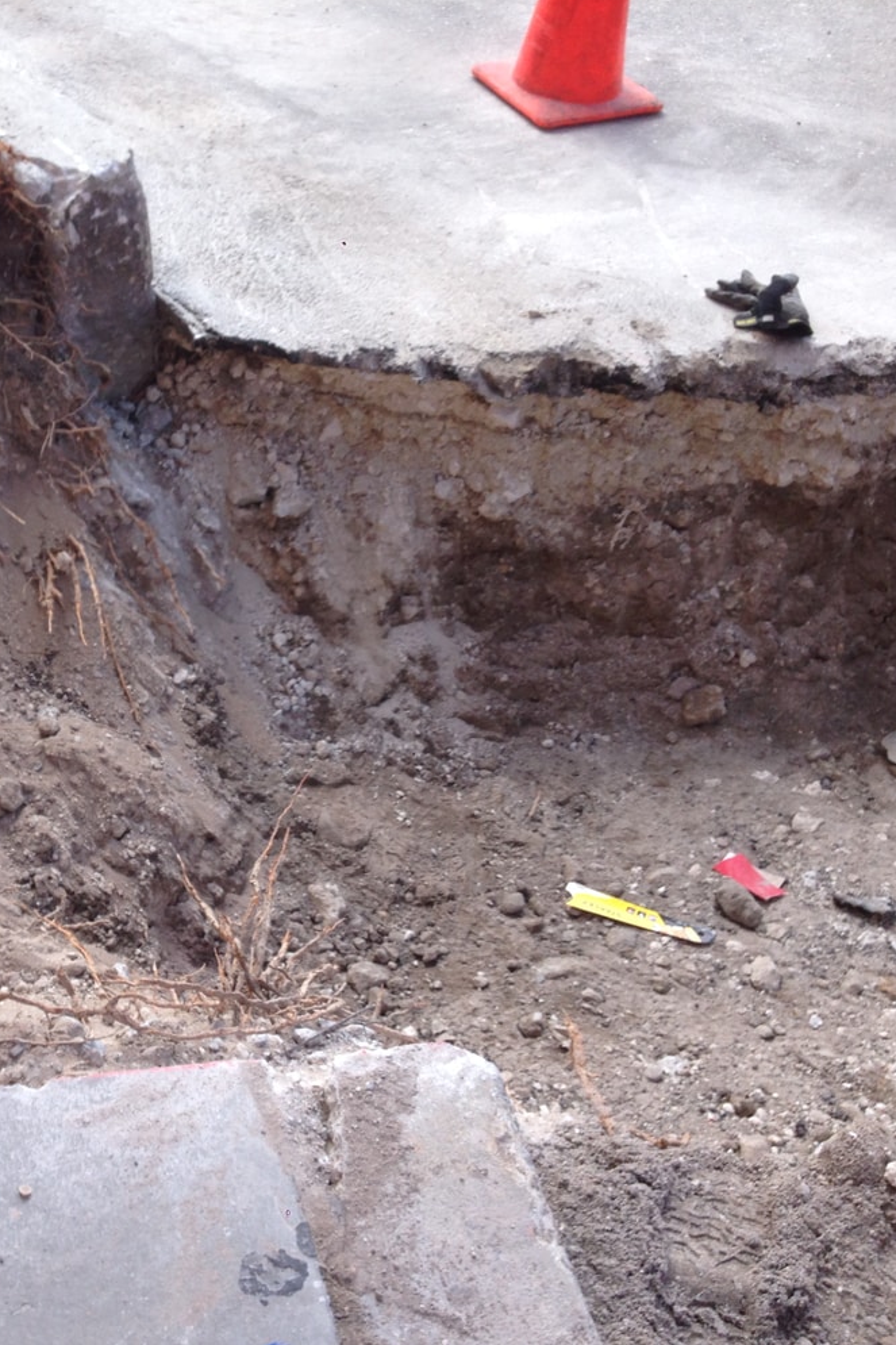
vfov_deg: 42.8
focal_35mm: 46
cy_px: 672
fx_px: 1718
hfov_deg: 28.5
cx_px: 164
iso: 50
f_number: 2.4
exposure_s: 1/471
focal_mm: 4.12
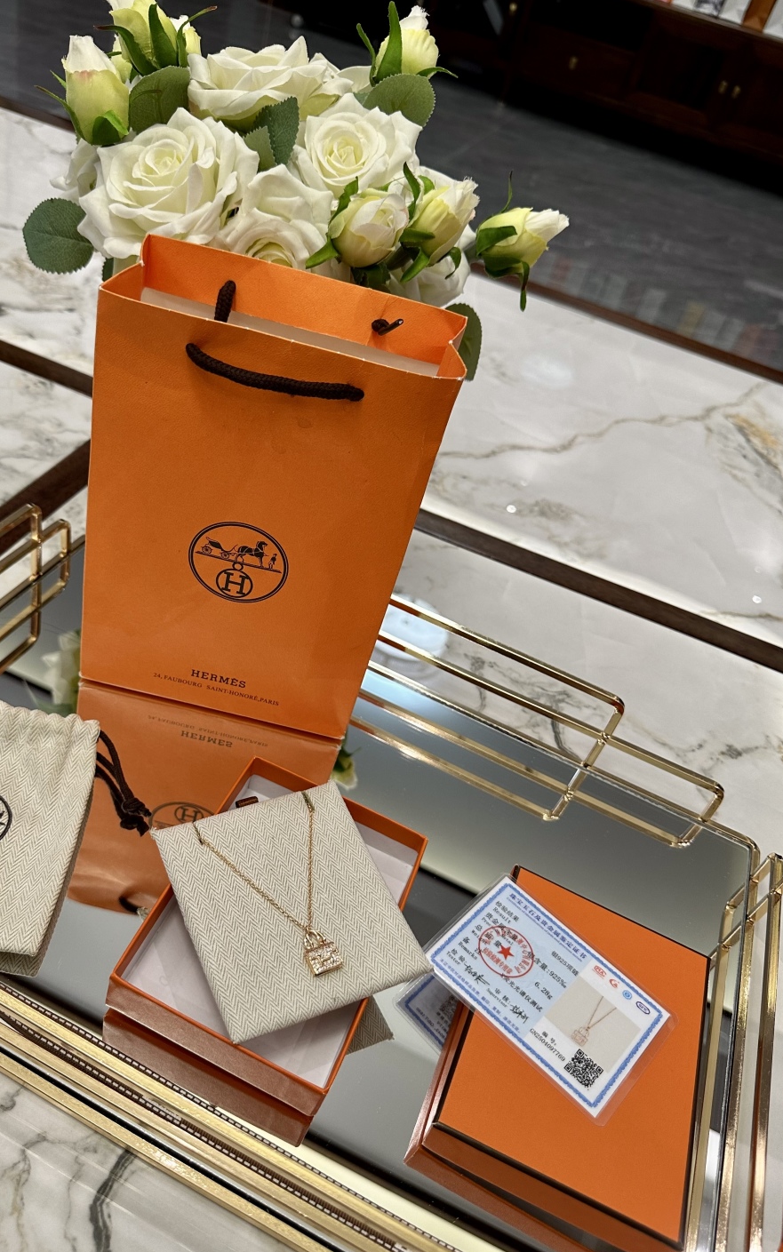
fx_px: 887
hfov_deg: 47.4
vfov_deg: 70.4
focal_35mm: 26
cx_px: 324
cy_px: 633
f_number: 1.78
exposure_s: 1/100
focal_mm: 6.86
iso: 160
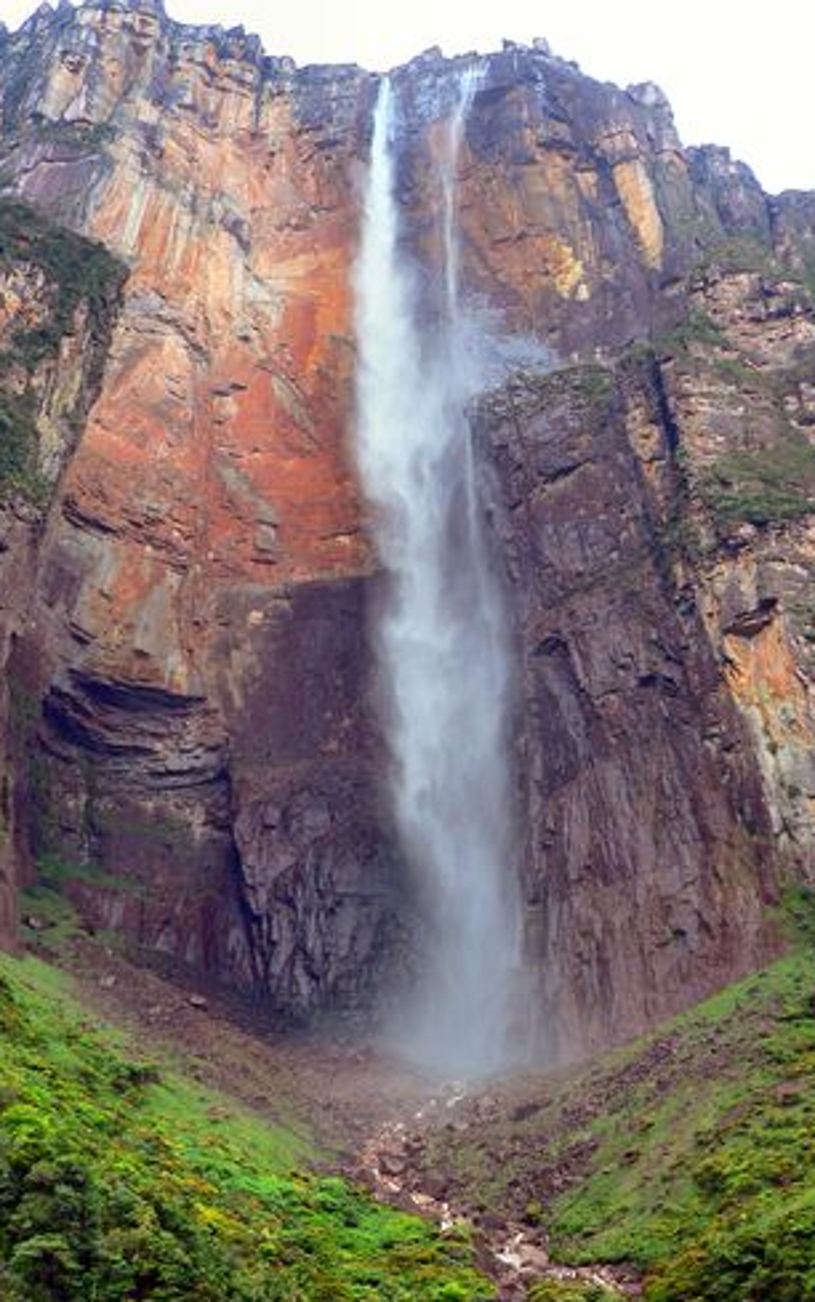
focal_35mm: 39
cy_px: 658
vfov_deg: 50.4
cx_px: 451
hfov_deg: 32.8
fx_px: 1385
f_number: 2.8
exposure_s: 1/60
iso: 80
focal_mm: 6
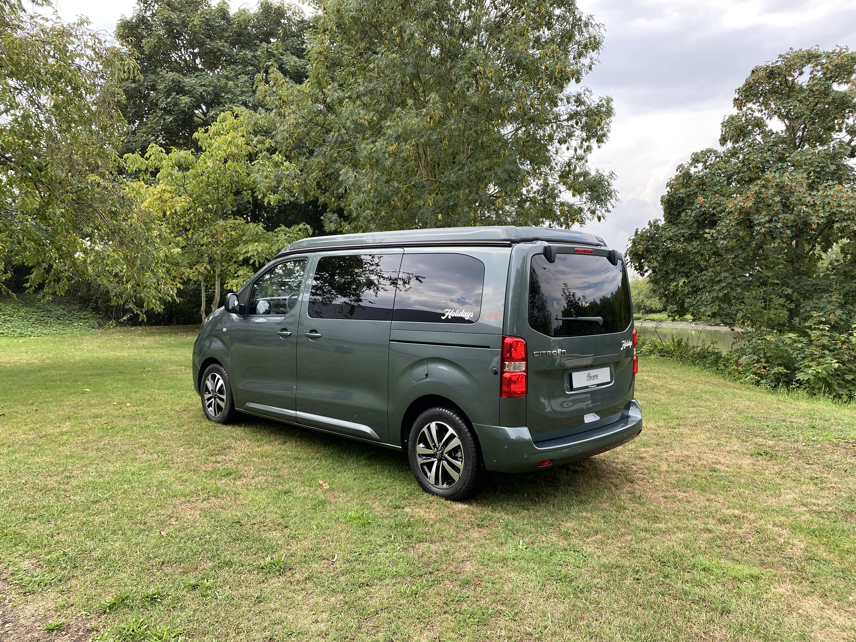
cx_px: 428
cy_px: 321
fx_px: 643
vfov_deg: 53.1
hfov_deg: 67.3
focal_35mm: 26
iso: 32
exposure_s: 1/423
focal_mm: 4.25
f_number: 1.8
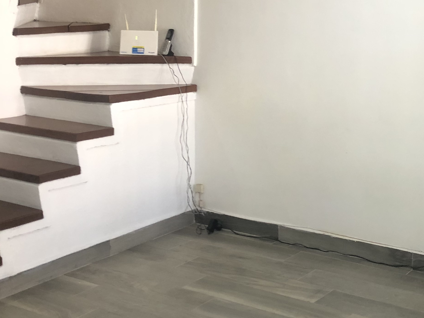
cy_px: 111
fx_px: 747
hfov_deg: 31.1
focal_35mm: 61
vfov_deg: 23.9
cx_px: 317
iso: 50
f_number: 1.8
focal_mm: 4
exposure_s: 1/15
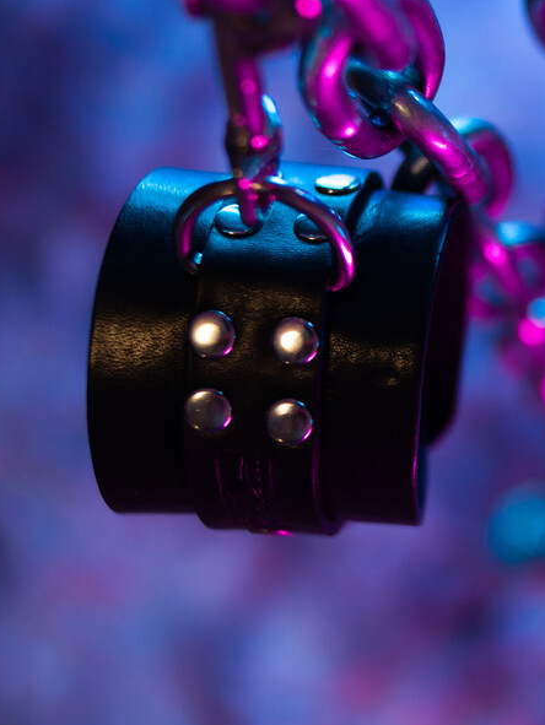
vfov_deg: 28.9
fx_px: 1405
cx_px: 554
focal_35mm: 67
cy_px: 312
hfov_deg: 21.2
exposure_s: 1/200
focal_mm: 35
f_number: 2.5
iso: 800
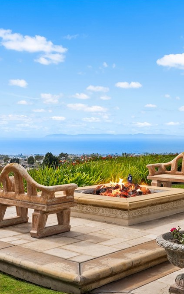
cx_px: 118
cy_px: 147
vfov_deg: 37.5
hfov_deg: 23.9
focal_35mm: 54
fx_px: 433
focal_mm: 35
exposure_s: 1/500
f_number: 8
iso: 100
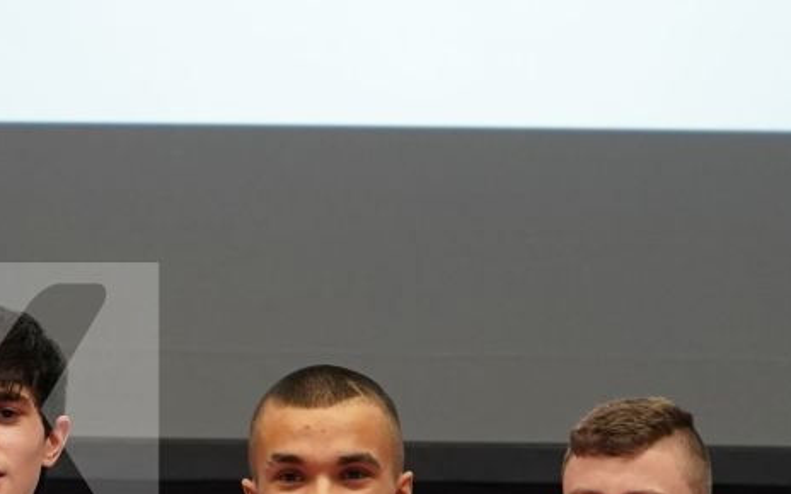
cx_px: 0
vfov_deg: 3.5
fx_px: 8106
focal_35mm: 376
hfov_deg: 5.6
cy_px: 1020
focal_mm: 95
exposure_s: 1/320
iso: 1000
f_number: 2.8
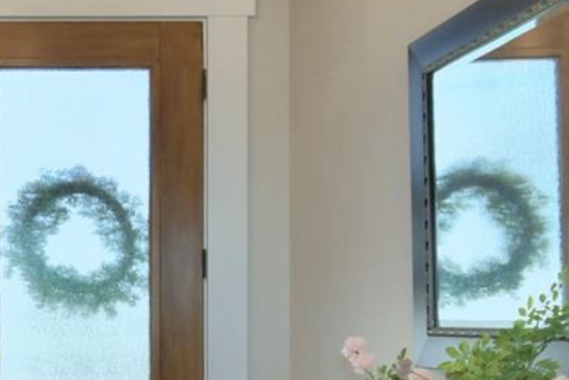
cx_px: -15
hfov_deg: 32.0
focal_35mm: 57
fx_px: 901
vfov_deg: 23.4
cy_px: 312
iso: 100
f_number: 4.5
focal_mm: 10
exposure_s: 1/125
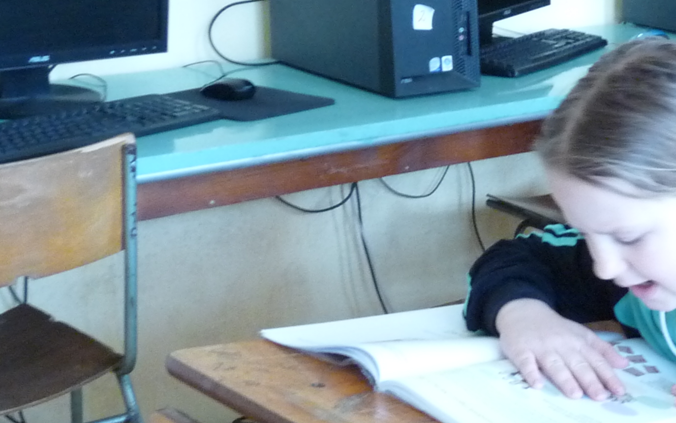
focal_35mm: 76
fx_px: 1400
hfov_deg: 24.1
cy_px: 195
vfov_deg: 17.2
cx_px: 858
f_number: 4
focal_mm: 4.8
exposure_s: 1/6
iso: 400
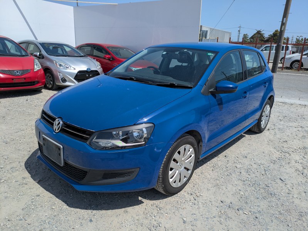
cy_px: 116
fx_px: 223
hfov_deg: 69.4
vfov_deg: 54.9
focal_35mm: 25
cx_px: 154
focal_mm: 5.43
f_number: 1.89
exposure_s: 1/3378
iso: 46
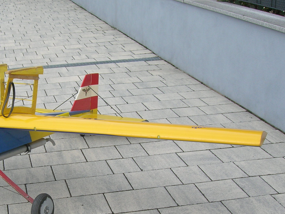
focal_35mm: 59
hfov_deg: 31.8
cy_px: 172
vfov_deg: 24.4
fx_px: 486
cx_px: 56
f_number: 4.9
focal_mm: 5.7
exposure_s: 1/228
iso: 50
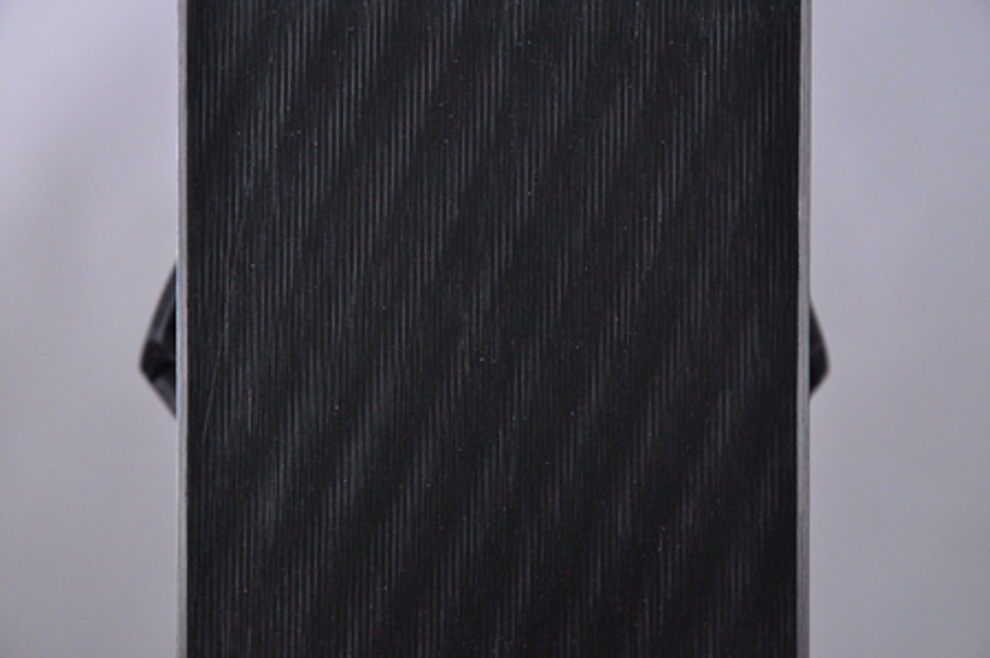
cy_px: 329
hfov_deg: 13.1
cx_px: 495
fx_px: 4326
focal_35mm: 158
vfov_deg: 8.7
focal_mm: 105
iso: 3200
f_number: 9.5
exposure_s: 1/125
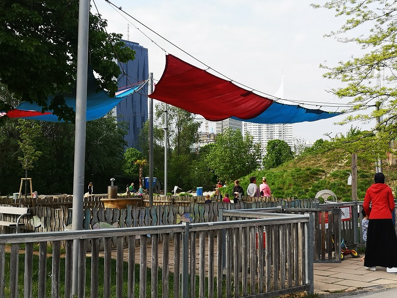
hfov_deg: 43.9
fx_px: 493
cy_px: 149
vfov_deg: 33.6
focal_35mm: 43
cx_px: 198
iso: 50
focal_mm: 3.95
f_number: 1.8
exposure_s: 1/1248
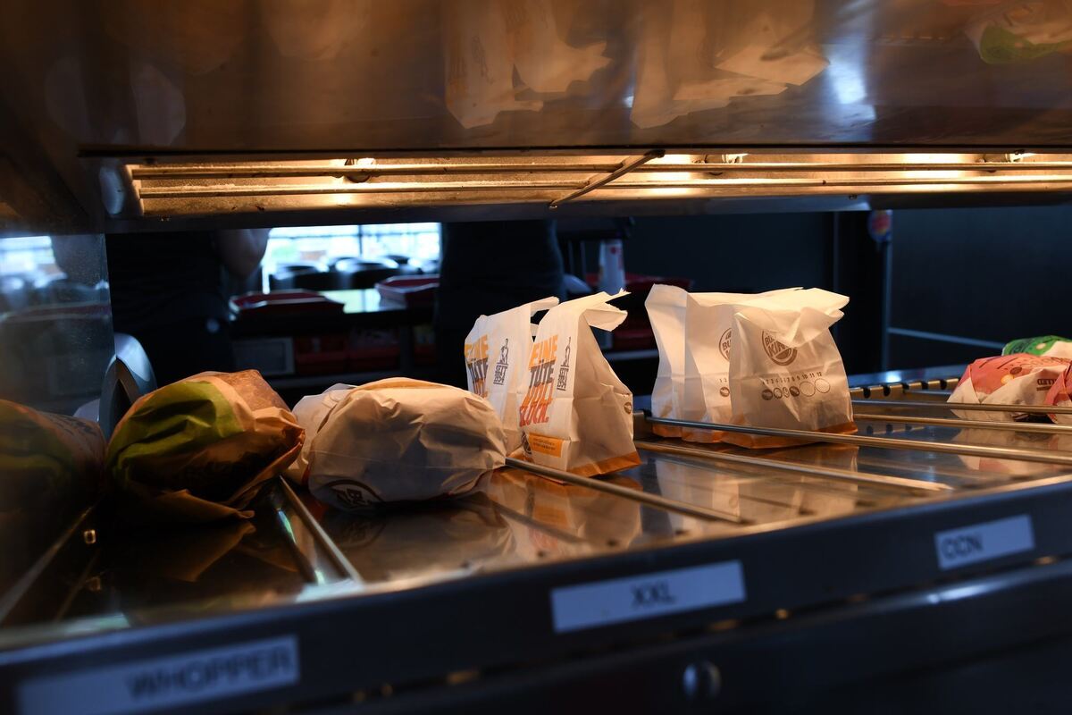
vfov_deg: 43.6
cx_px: 536
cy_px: 358
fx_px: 893
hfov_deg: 61.9
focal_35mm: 30
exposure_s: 1/125
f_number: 4
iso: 400
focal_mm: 20
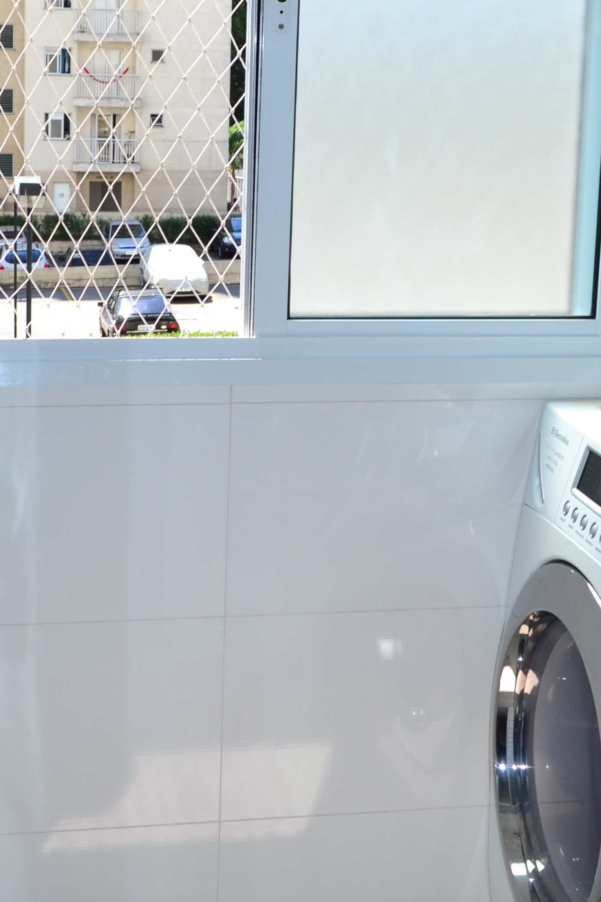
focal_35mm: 60
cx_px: 229
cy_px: 282
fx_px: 1503
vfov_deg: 33.0
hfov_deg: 22.6
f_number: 7.1
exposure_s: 1/200
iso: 200
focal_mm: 18
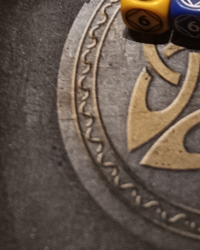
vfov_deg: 12.4
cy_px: -322
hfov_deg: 11.7
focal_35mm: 127
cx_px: 294
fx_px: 940
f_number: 1.65
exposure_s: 1/50
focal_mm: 6.14
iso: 1060
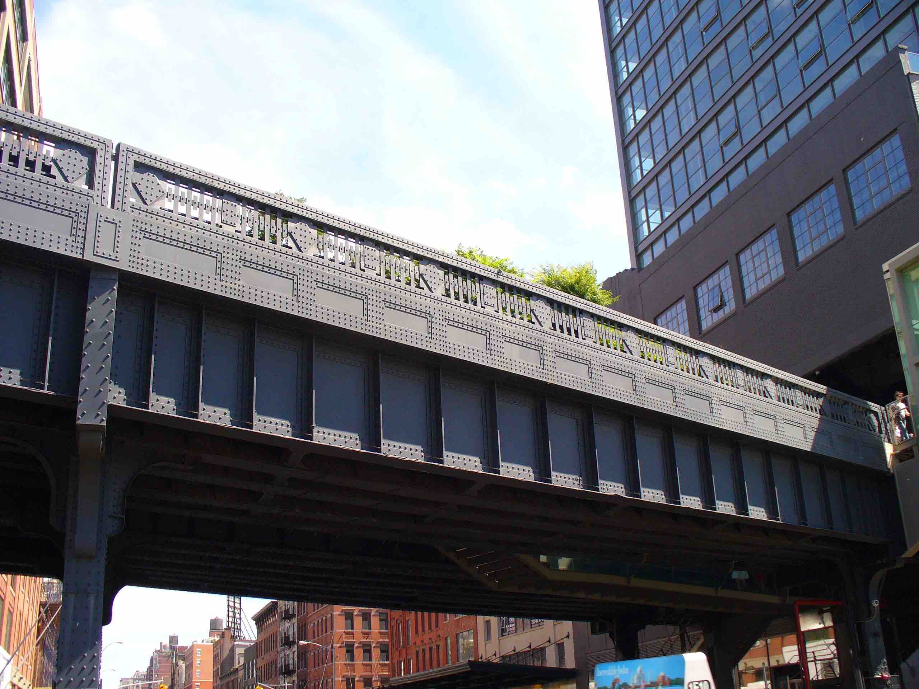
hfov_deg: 50.1
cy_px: 344
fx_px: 982
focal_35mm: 37
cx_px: 460
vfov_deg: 38.7
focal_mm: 6.1
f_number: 5.6
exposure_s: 1/160
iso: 100
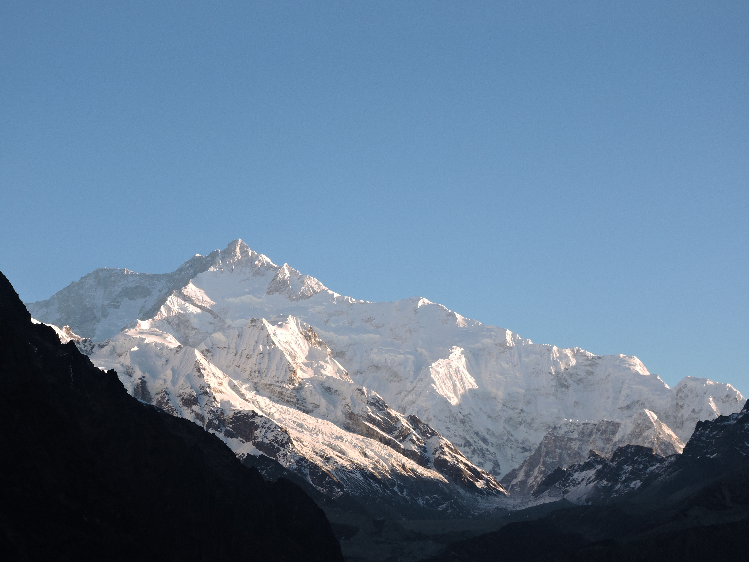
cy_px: 281
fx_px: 1839
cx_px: 374
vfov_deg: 17.4
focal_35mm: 85
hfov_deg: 23.0
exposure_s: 1/320
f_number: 4.5
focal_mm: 15.2
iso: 100
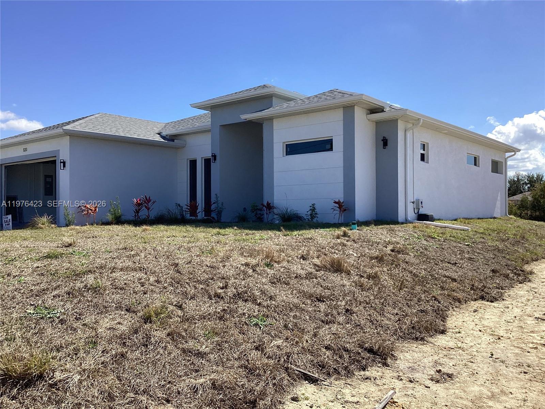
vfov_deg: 45.4
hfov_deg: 58.4
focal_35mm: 31
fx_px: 488
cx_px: 272
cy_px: 204
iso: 25
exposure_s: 1/1359
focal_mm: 3.3
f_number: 2.4
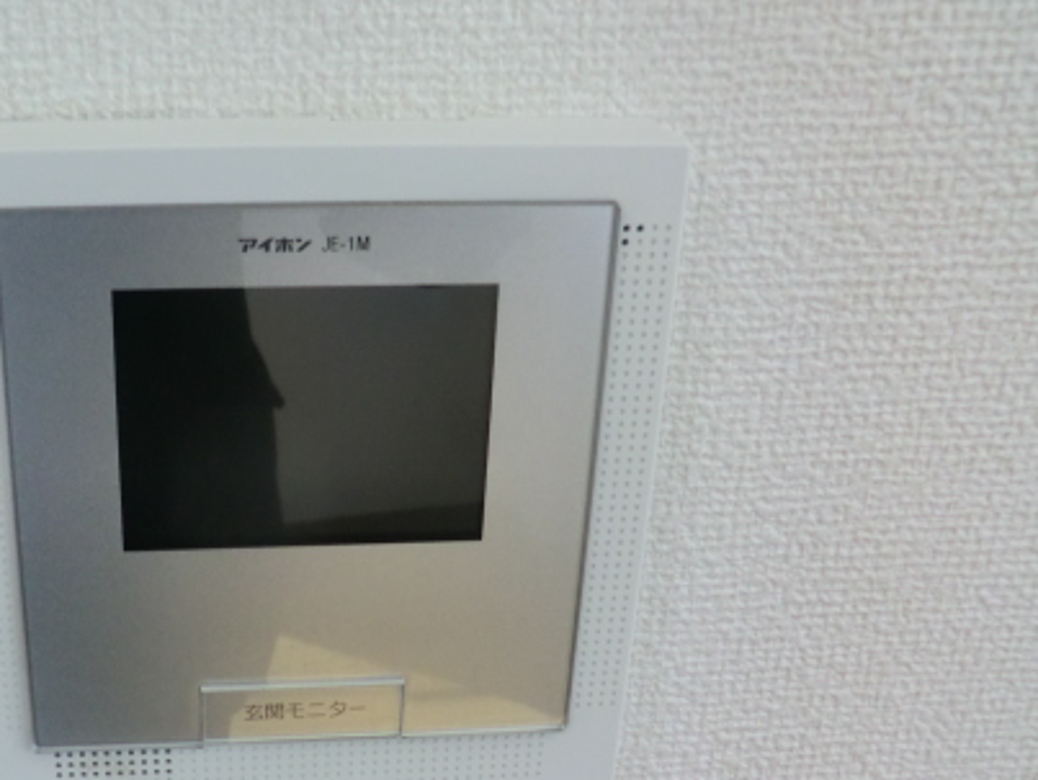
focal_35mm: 46
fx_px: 1381
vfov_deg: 31.3
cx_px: 276
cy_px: 520
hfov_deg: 40.2
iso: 160
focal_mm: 5.2
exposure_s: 1/60
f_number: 3.5
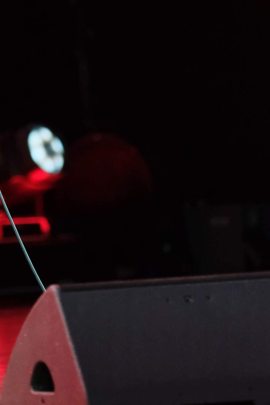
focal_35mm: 643
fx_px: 7233
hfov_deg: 2.1
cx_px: -76
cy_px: 32
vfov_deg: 3.2
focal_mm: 140
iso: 1600
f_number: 2.8
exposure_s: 1/210
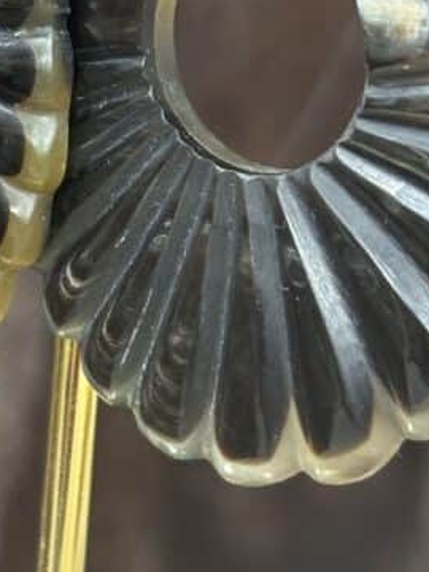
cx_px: 84
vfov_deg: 13.3
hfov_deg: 10.0
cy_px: 148
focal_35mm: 148
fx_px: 2446
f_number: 1.6
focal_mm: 5.96
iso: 80
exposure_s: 1/50
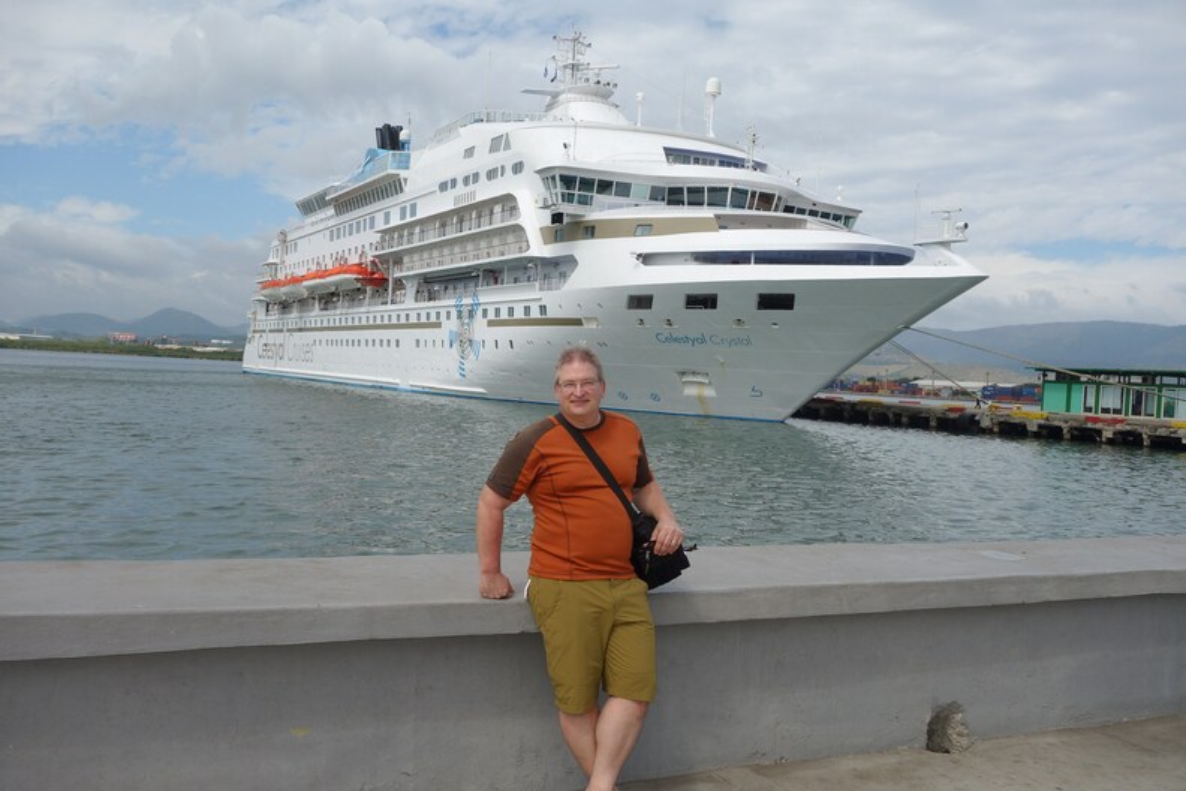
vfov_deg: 40.0
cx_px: 593
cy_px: 396
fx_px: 1087
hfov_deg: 57.2
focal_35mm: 33
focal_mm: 12.18
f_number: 5.6
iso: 125
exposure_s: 1/800
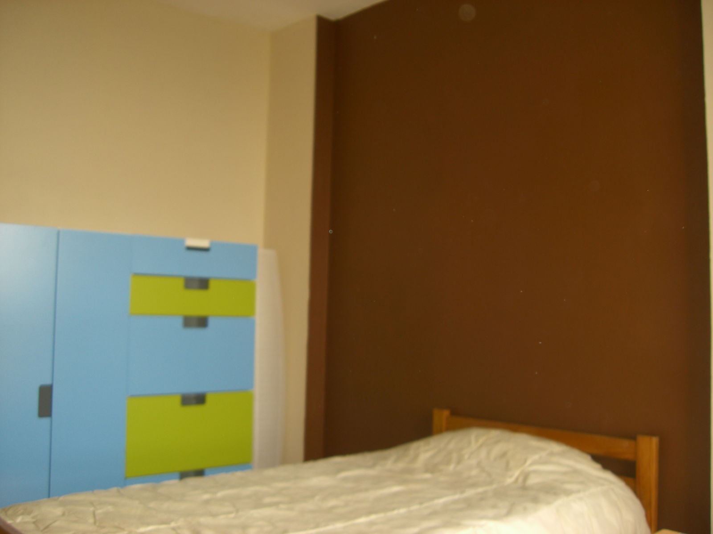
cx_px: 356
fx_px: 783
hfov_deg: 49.0
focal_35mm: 38
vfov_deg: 37.7
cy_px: 267
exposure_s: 1/60
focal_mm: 6.2
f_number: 2.7
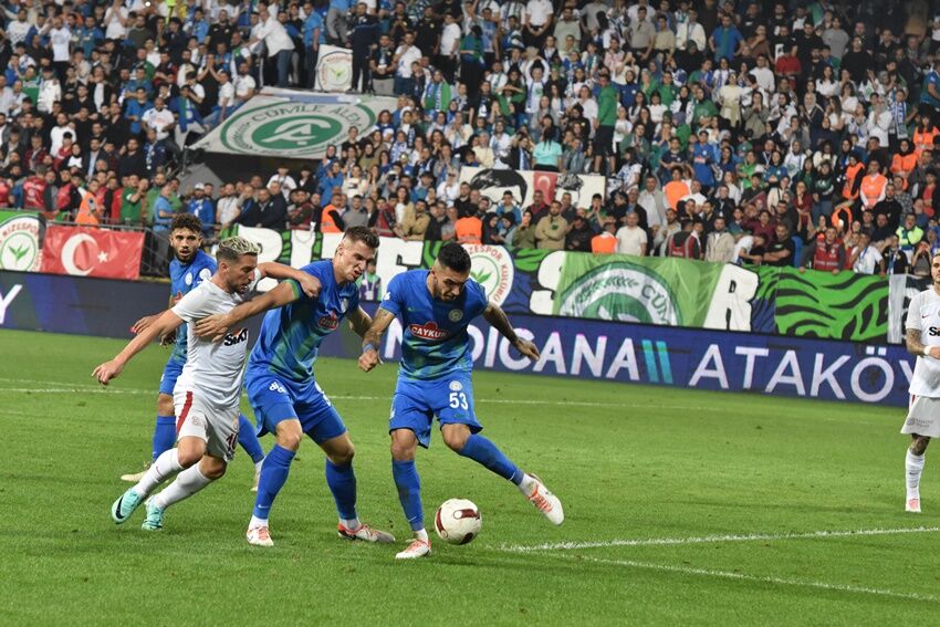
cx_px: 470
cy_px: 314
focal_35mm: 174
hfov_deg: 11.8
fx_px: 4544
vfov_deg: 7.9
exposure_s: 1/500
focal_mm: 116
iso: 2000
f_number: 5
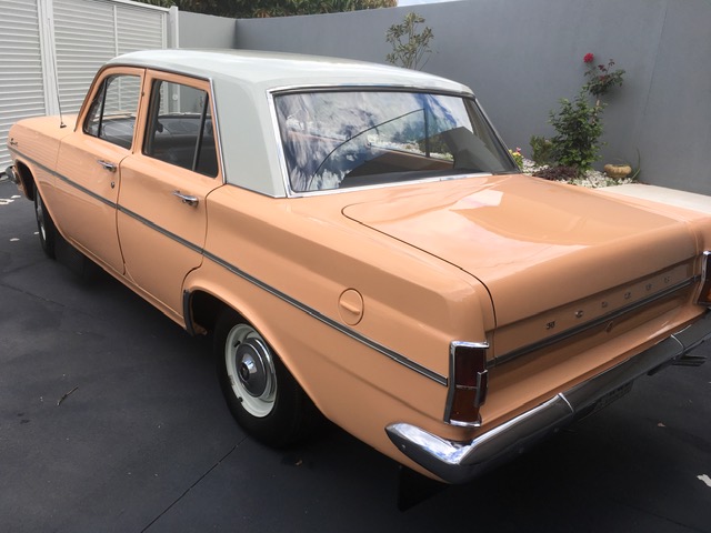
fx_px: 596
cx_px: 356
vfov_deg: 48.2
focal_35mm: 29
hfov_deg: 61.7
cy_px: 266
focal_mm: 4.15
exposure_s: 1/651
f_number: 2.2
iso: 25
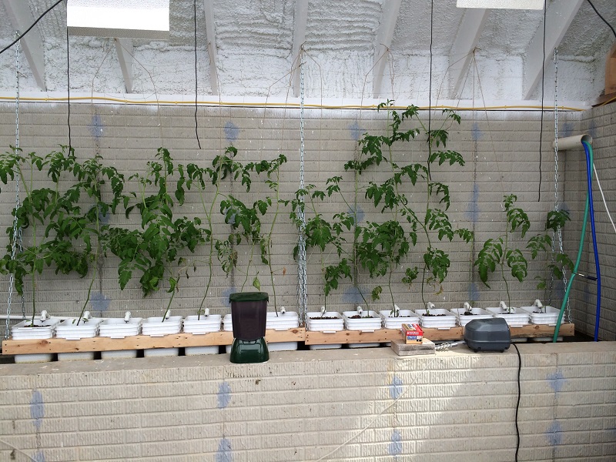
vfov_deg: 46.8
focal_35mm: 30
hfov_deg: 60.0
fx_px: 534
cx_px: 308
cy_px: 231
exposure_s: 1/604
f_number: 2.2
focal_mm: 4.12
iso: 32
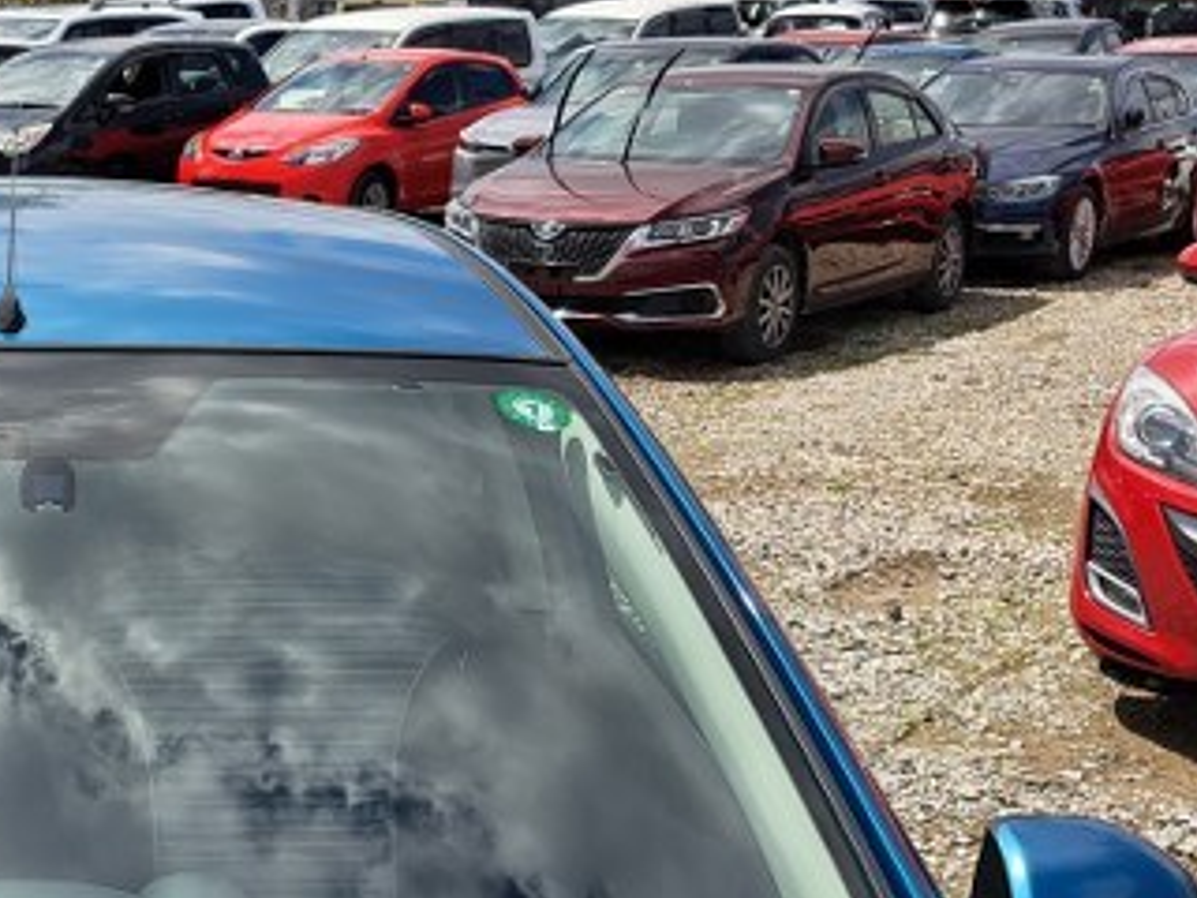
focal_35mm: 60
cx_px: 123
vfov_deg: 24.4
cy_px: 468
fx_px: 2075
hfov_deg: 30.8
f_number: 1.8
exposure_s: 1/1689
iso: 50
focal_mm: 5.23
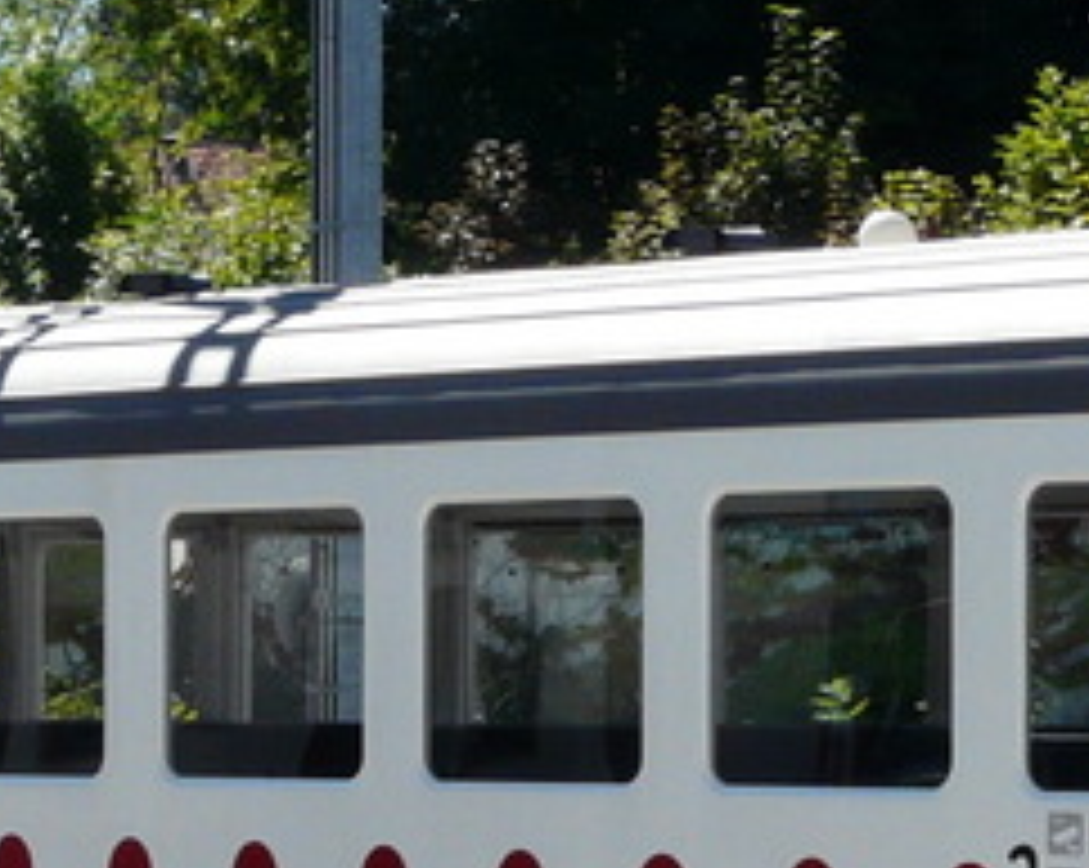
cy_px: 684
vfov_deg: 6.9
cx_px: 886
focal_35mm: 222
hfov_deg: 8.7
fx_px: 7146
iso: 100
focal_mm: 9
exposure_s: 1/320
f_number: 5.6
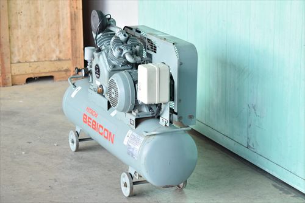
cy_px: 102
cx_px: 152
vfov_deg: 14.1
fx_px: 826
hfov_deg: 20.9
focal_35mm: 98
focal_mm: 65
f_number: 6.3
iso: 1250
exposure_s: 1/250
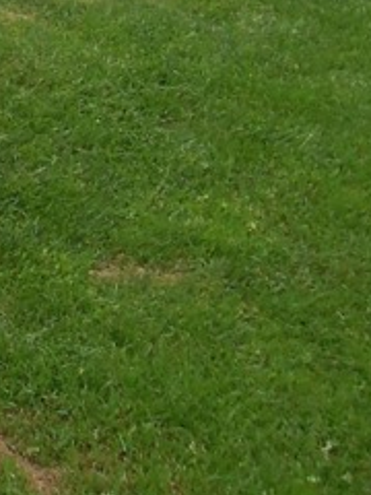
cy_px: -375
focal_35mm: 100
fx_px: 1429
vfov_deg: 16.6
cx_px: -396
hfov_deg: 12.7
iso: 160
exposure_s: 1/400
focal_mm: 4.3
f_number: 2.8
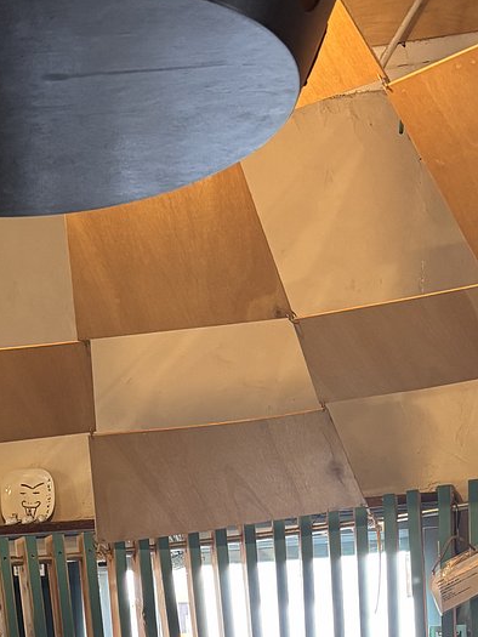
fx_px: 1399
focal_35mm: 76
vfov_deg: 22.5
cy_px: 861
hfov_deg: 19.4
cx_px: 246
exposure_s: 1/60
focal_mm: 5.96
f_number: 1.6
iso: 160
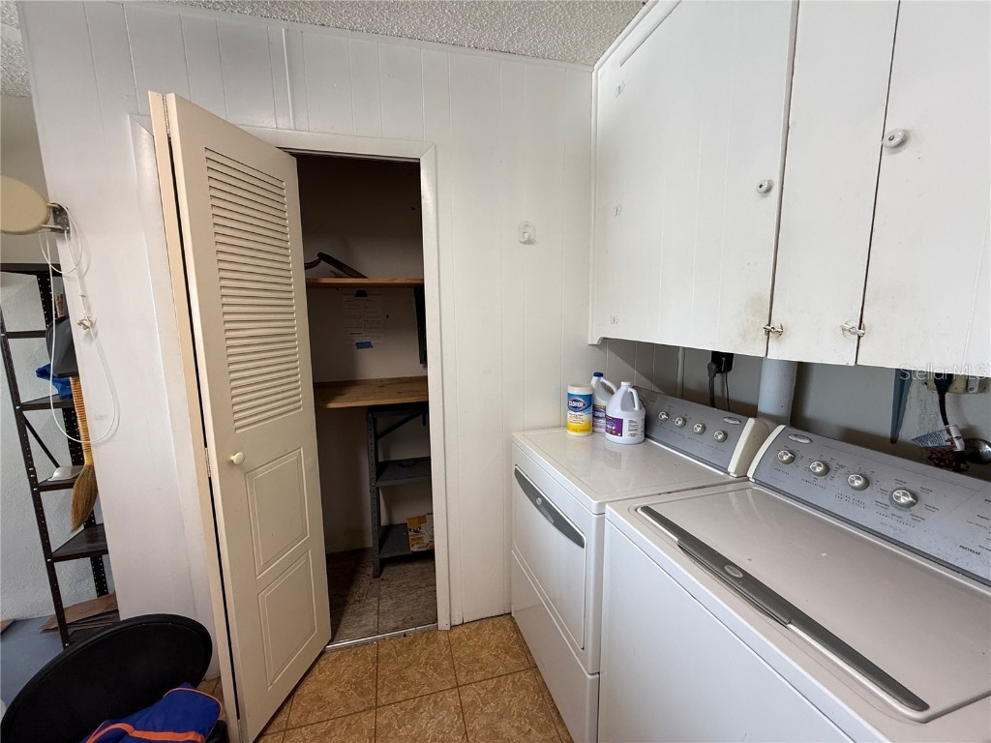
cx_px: 496
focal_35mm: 14
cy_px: 372
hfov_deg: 102.1
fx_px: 401
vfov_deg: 85.7
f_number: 2.2
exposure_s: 1/120
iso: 125
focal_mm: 2.22
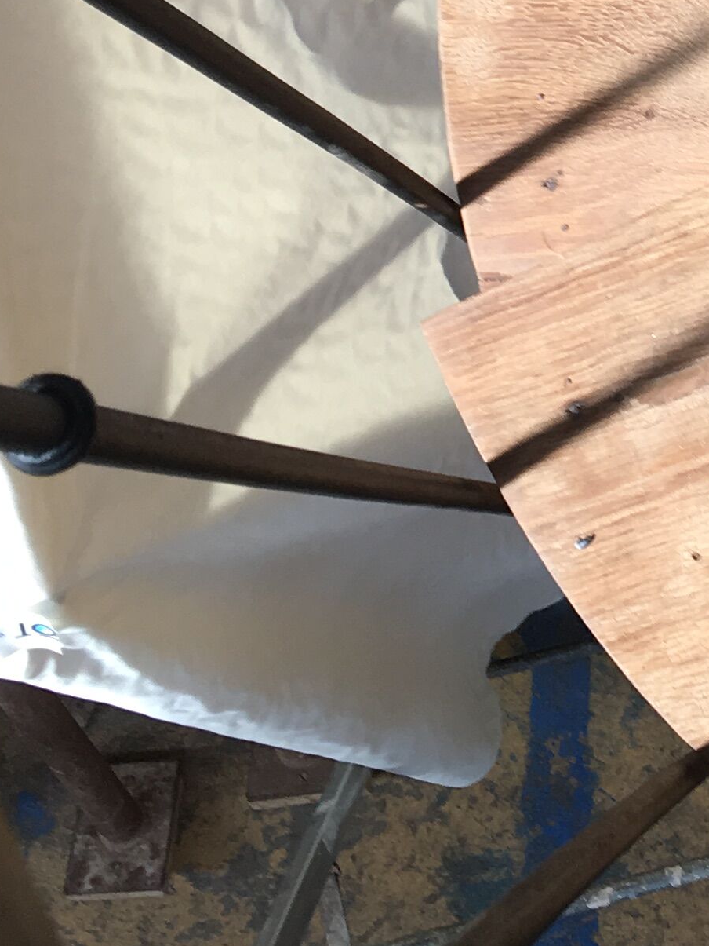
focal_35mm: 97
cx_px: 1012
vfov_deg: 19.4
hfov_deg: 14.4
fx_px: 2649
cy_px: -104
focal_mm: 4.15
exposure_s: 1/142
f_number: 2.2
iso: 25
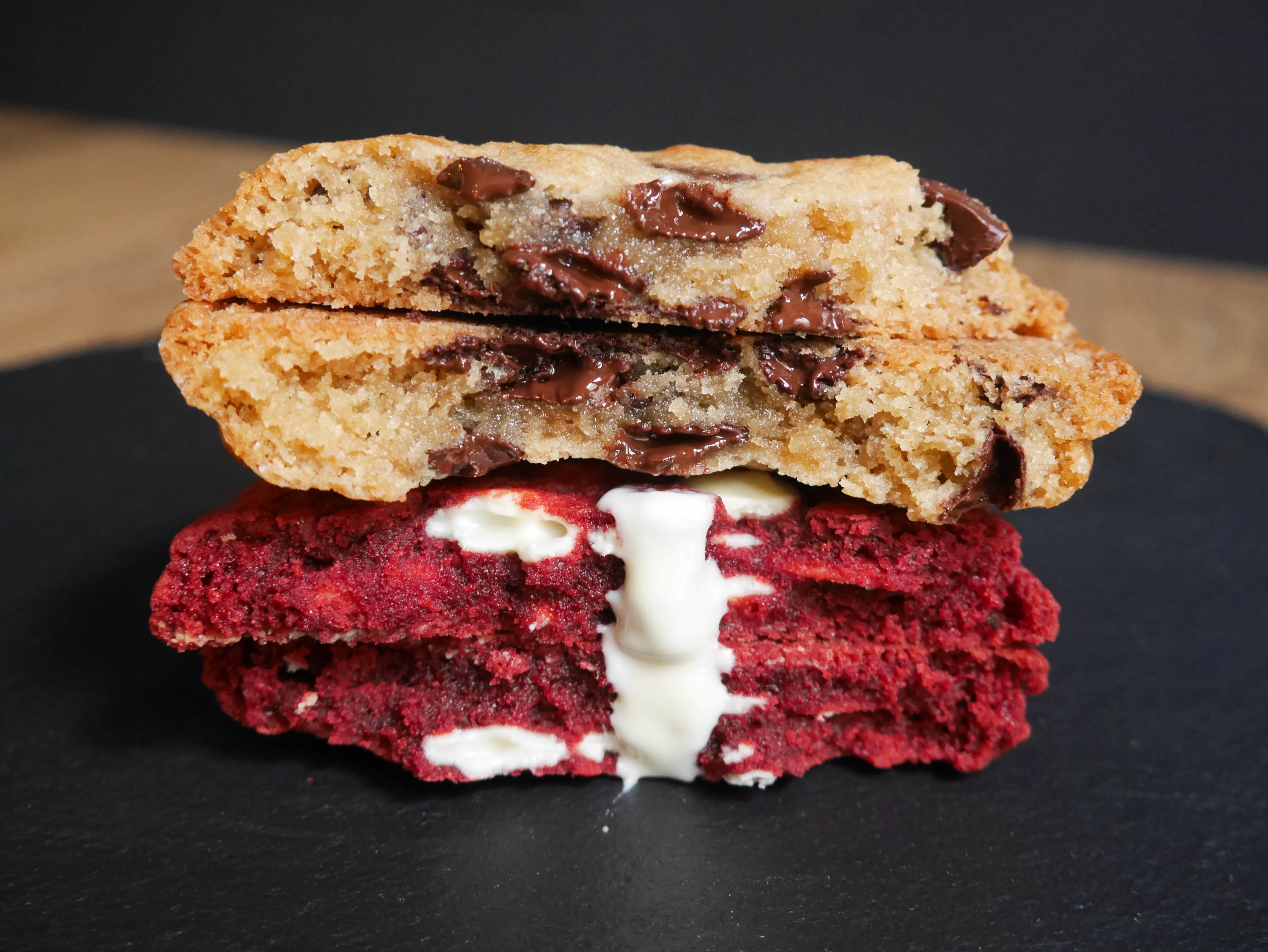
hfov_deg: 46.8
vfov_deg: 36.0
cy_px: 476
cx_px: 634
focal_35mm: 40
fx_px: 1466
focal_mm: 20
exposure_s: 1/60
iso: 1600
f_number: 4.5
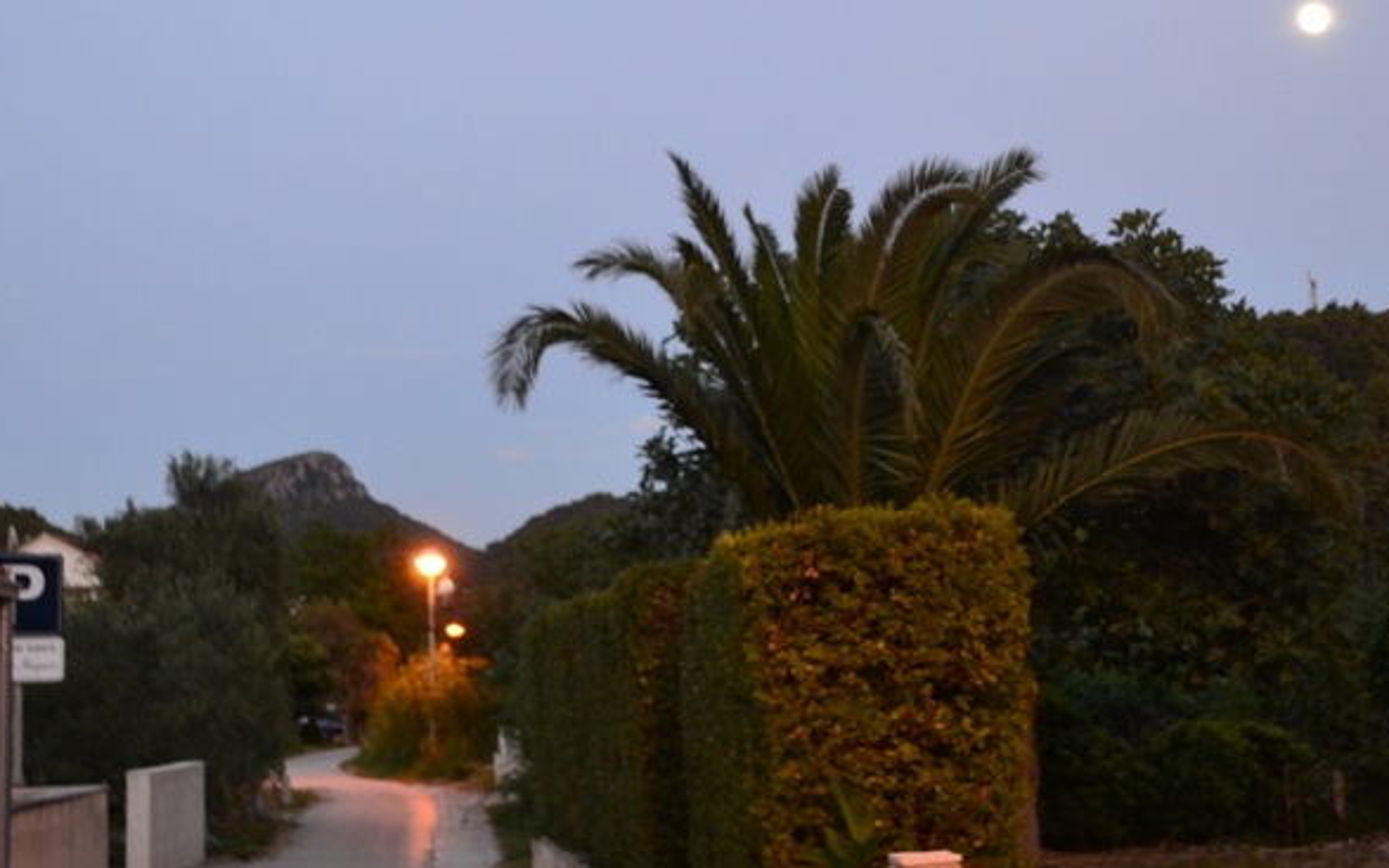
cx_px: 705
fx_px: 1893
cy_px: 404
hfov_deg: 40.3
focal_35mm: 50
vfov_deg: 25.8
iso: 800
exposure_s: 1/6
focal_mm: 24
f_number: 4
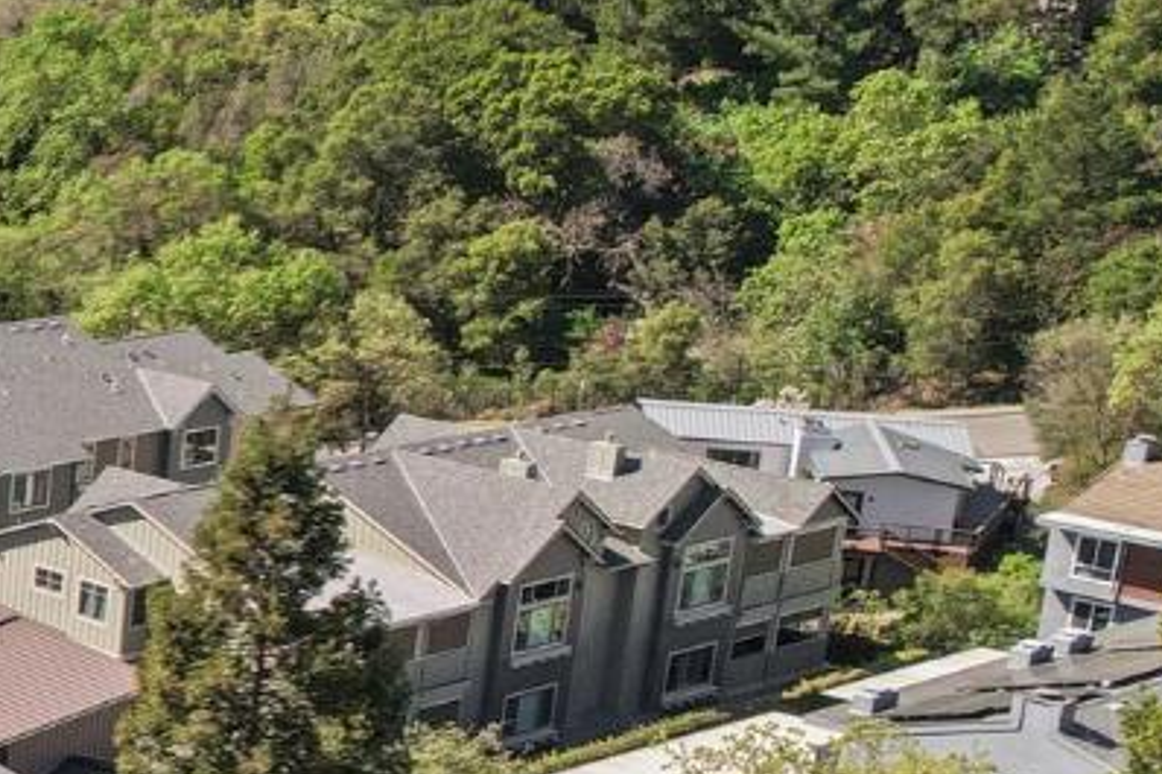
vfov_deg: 16.2
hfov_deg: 19.0
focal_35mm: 83
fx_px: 2678
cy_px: 702
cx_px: -905
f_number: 2.8
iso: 100
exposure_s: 1/180
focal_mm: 8.4
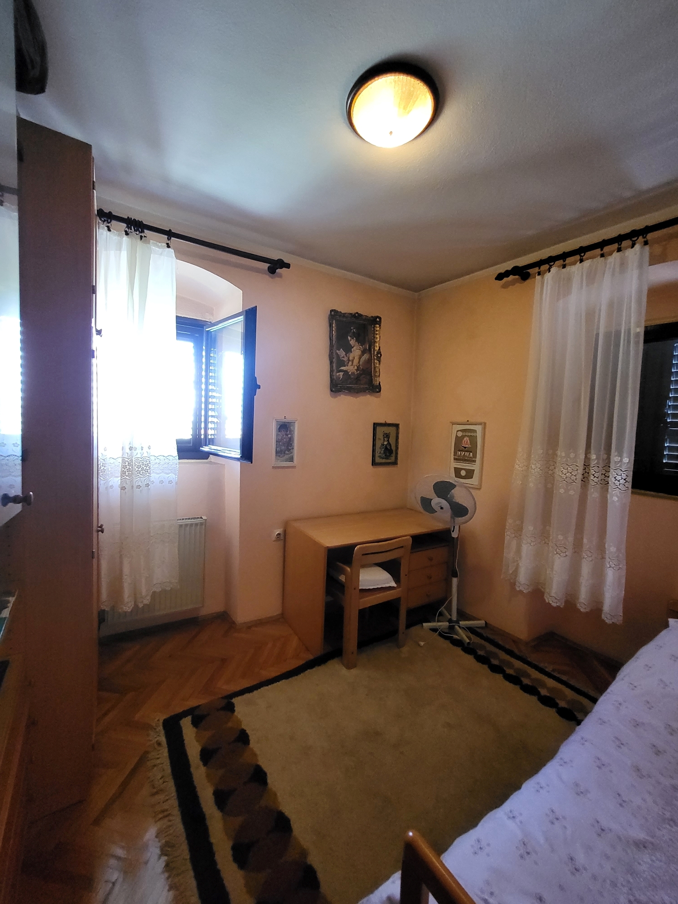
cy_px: 452
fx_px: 339
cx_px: 339
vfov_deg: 106.2
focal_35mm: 13
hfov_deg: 89.9
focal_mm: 1.74
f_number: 2.2
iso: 640
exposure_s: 1/33
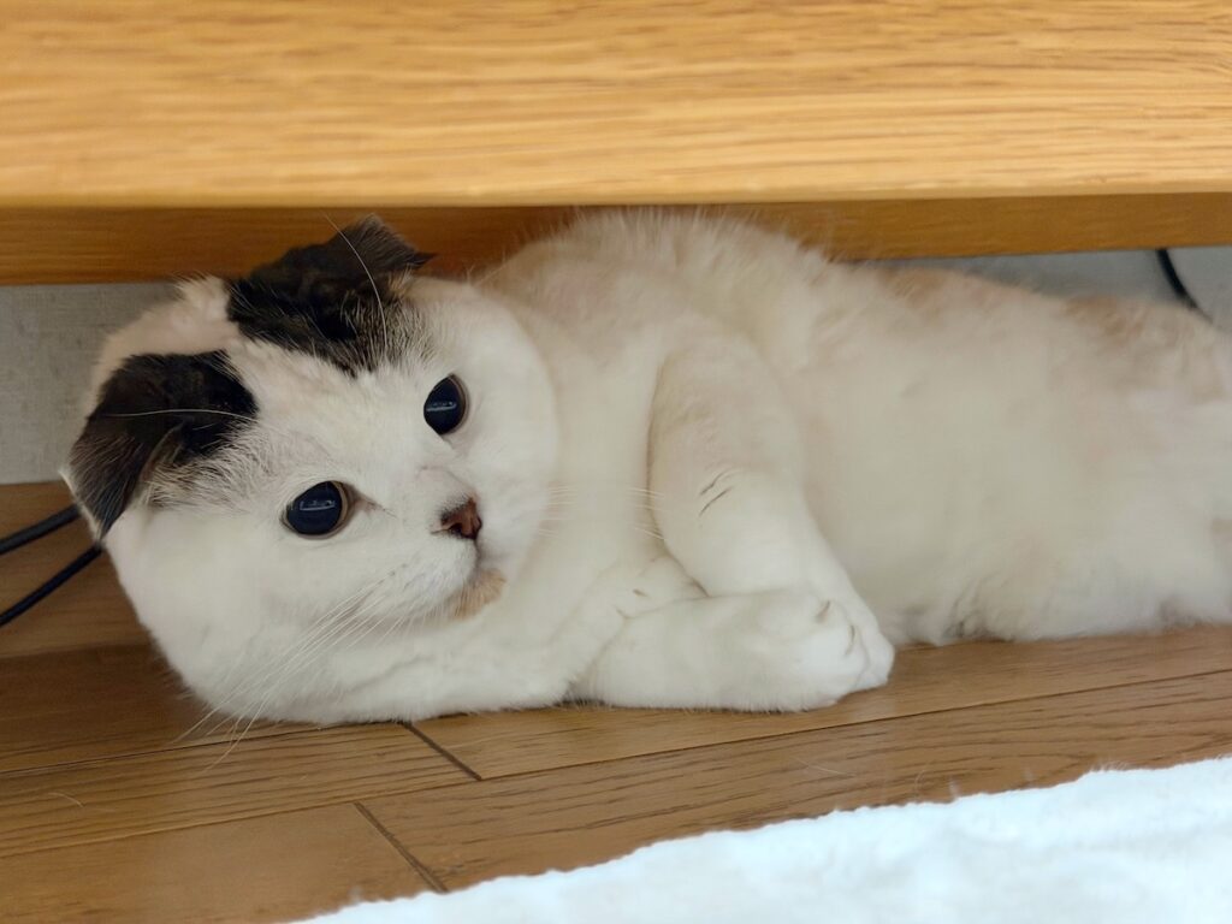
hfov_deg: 39.7
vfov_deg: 30.3
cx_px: 616
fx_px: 1708
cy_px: 462
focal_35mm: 48
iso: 800
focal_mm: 6.76
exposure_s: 1/30
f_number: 1.78
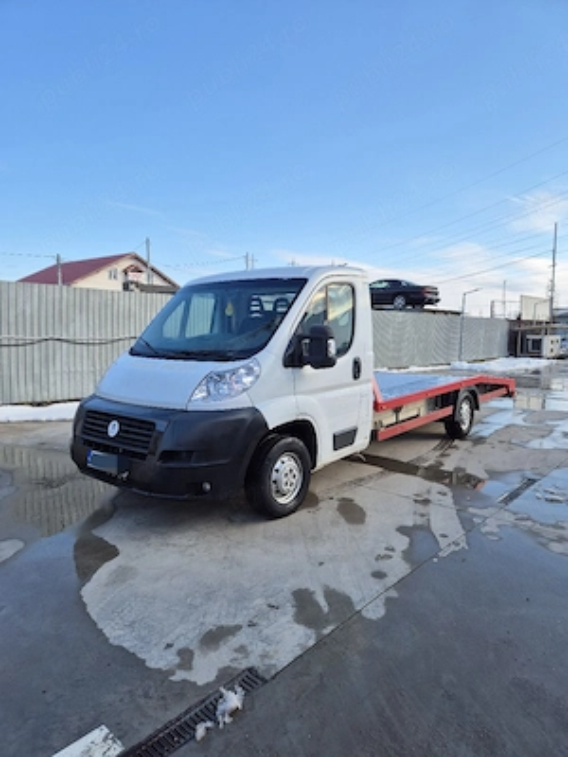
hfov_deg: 58.9
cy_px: 378
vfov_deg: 73.9
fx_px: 503
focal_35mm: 23
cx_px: 284
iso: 25
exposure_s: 1/625
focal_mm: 5.4
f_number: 1.8
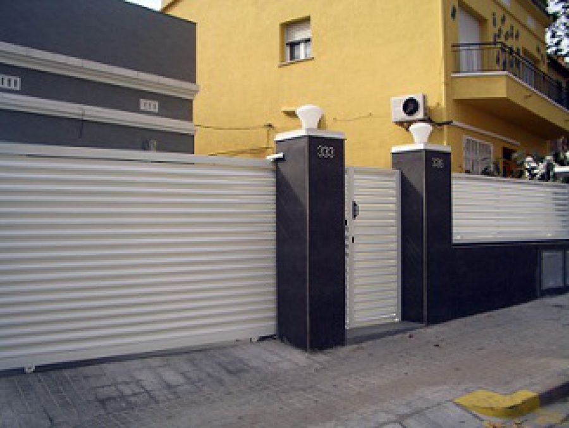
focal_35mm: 35
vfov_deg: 40.8
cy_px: 214
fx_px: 576
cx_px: 284
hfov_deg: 52.6
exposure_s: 1/320
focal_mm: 5.8
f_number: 4.3
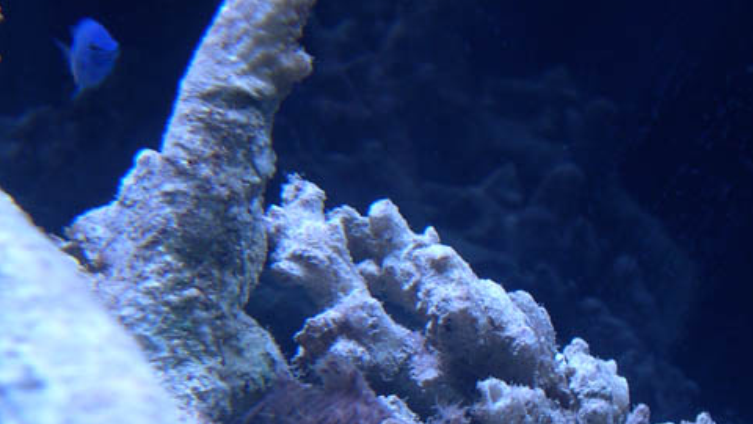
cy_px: 358
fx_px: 1378
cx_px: 400
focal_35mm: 69
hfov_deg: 30.6
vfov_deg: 17.3
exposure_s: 1/115
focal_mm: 8
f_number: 2.8
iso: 100
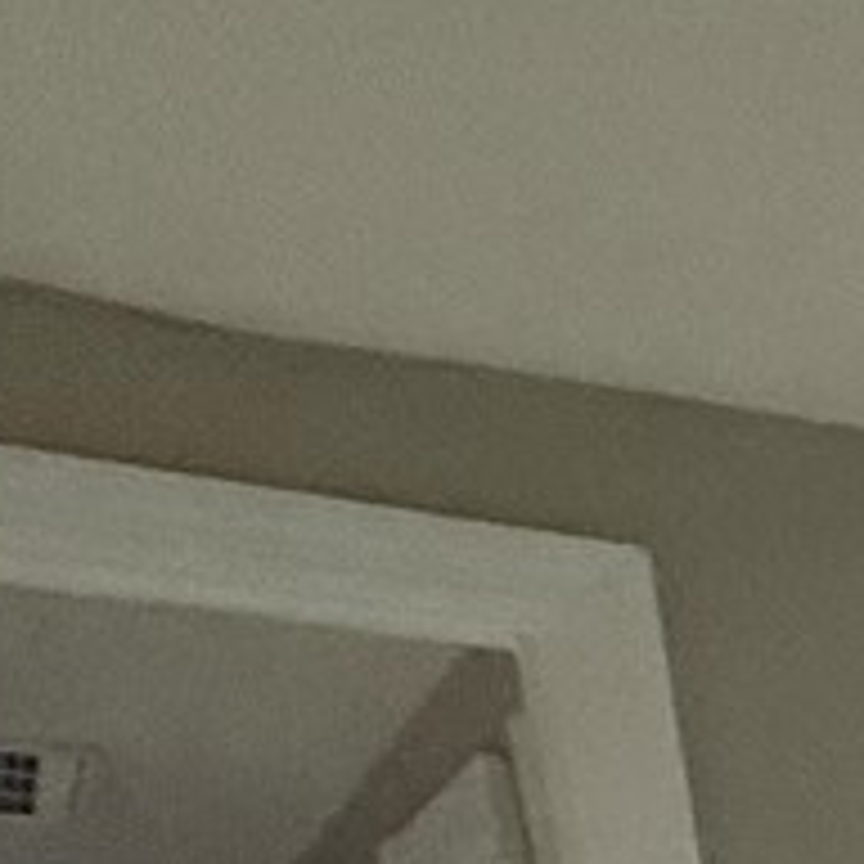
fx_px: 2909
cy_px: 2002
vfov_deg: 13.2
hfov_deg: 9.3
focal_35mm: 103
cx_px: 3105
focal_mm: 2.22
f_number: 2.2
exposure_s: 1/99
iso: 200
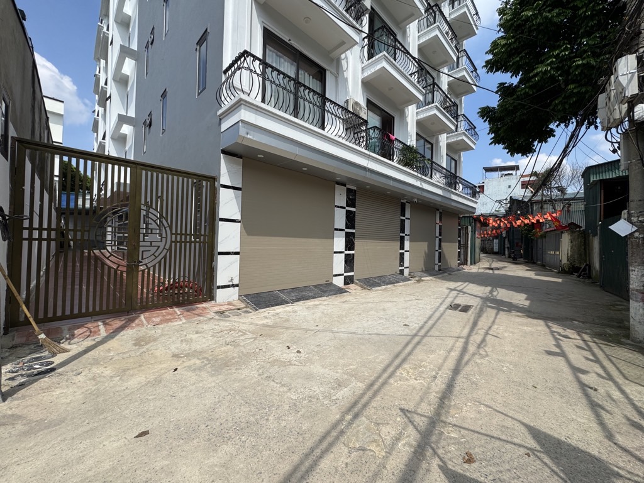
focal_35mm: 14
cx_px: 322
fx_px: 260
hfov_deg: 102.1
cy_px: 242
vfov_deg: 85.7
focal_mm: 2.22
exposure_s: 1/1789
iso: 50
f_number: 2.2
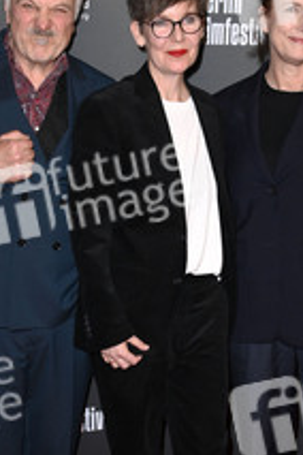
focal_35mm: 75
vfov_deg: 26.8
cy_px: 301
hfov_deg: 18.2
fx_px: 947
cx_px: 145
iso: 1250
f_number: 6.3
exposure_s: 1/250
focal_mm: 40
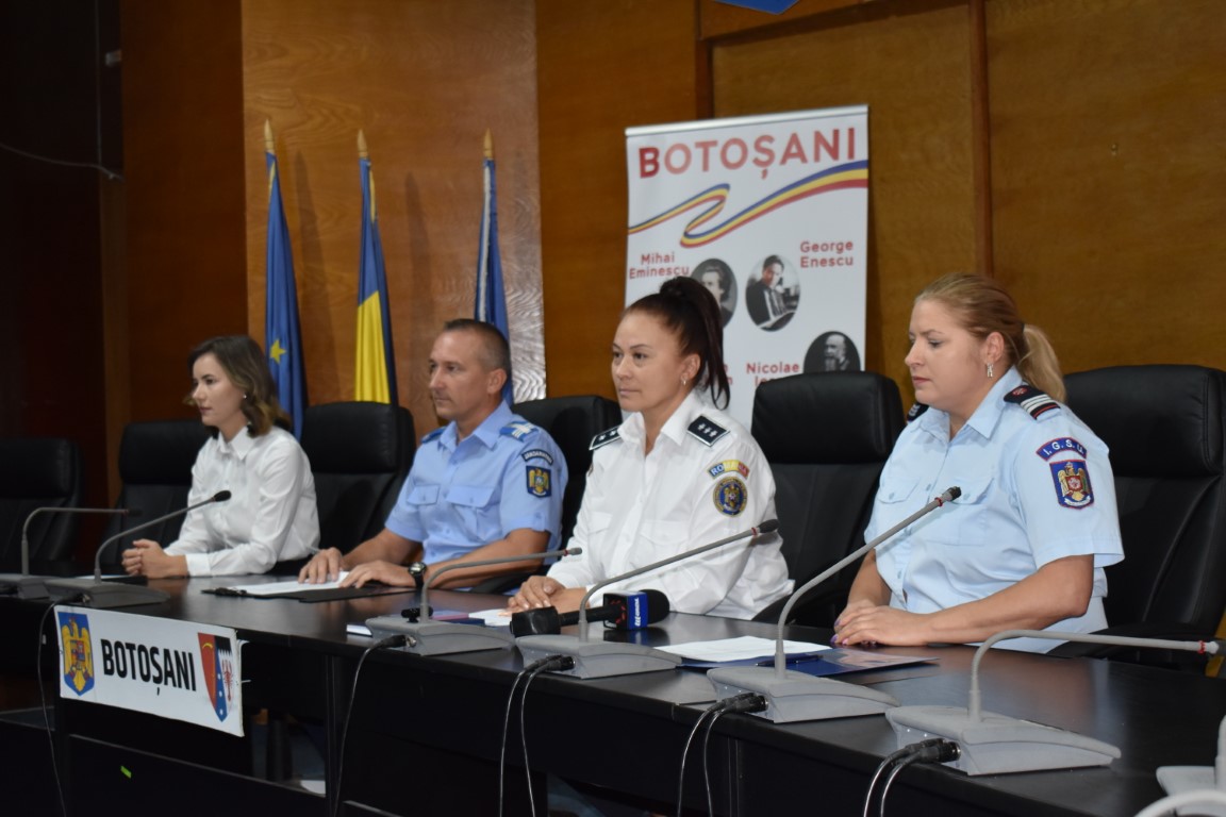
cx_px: 613
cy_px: 408
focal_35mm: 54
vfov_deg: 25.1
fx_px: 1839
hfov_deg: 36.9
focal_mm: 36
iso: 1000
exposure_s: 1/60
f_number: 4.8
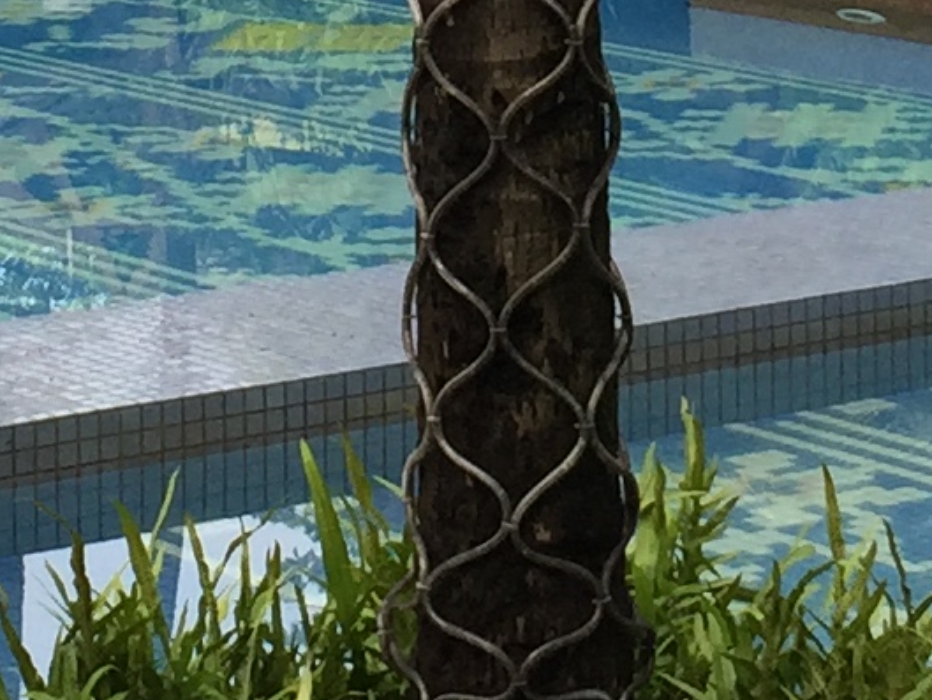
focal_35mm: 179
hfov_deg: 11.0
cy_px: -619
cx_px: 555
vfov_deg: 8.0
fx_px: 4820
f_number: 2.2
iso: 32
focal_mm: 4.15
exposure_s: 1/449
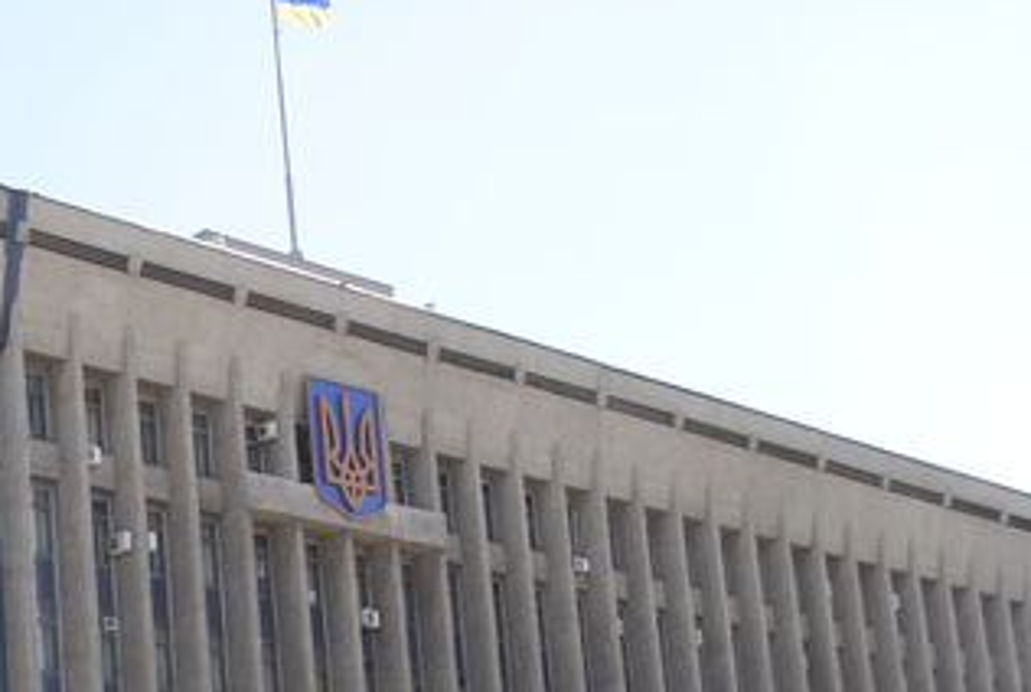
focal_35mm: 91
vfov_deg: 14.8
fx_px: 2611
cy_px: 734
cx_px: -108
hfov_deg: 21.2
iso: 100
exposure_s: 1/200
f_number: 5.6
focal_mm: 24
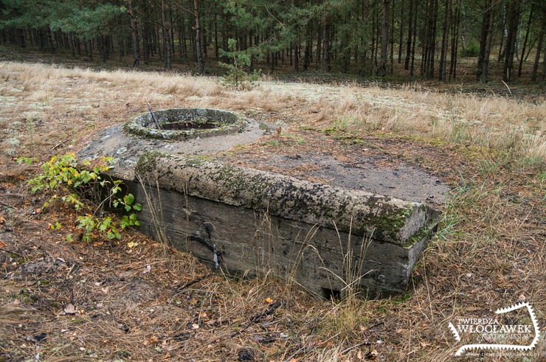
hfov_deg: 57.3
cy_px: 181
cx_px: 273
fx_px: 500
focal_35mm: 33
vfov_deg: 39.8
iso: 400
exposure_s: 1/320
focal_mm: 22
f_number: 3.2
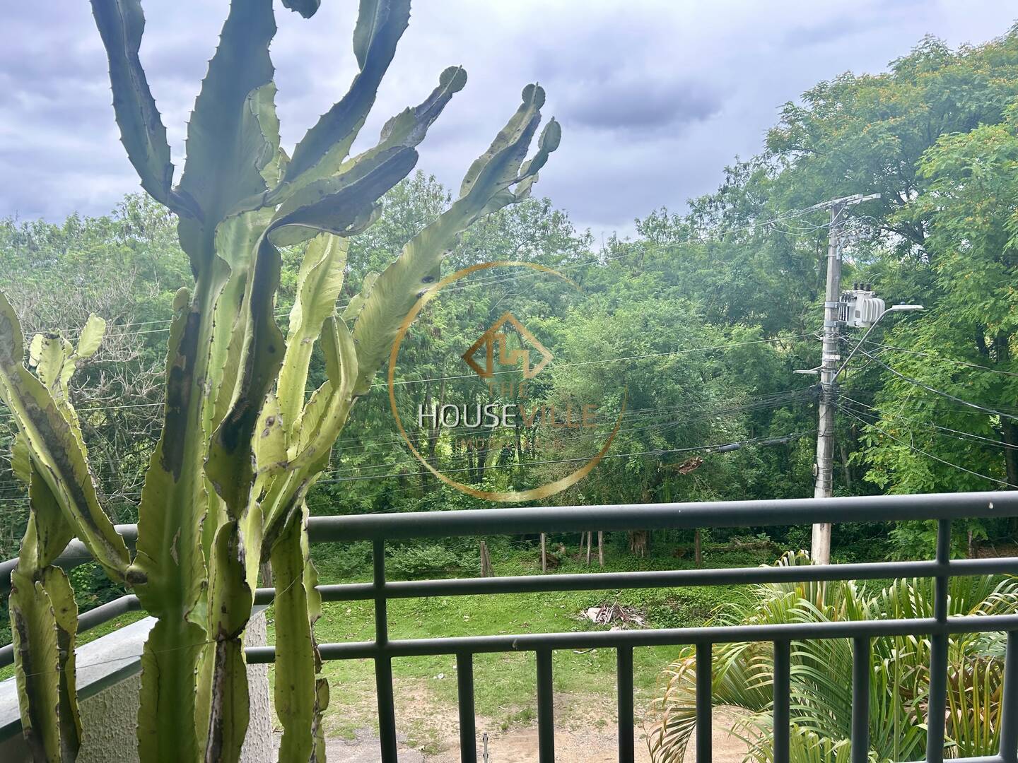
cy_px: 382
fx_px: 765
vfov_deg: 53.1
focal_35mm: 26
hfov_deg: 67.3
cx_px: 509
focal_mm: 5.7
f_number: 1.5
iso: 50
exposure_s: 1/1068
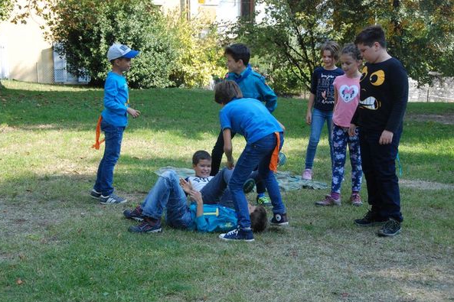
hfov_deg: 26.7
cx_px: 225
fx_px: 958
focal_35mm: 76
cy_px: 153
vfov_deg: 17.9
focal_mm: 50
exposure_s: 1/200
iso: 400
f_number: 8
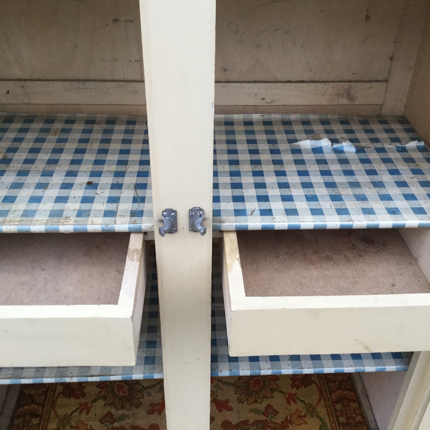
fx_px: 520
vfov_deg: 44.9
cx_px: 223
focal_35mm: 37
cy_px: 213
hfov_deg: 44.9
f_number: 2.4
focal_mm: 3.3
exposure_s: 1/33
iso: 40
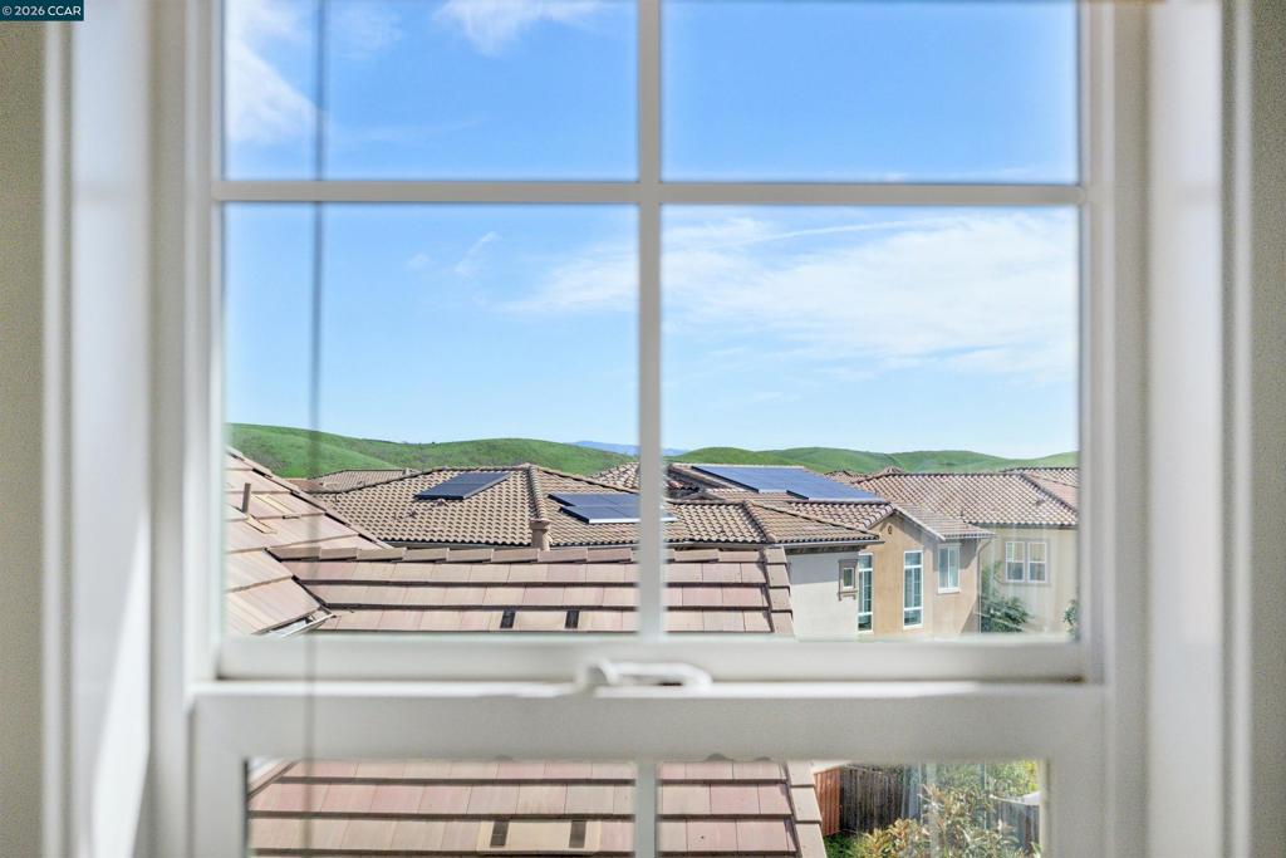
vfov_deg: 29.9
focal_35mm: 45
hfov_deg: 43.6
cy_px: 429
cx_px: 643
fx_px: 1608
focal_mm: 30
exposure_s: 1/4000
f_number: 4
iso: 400
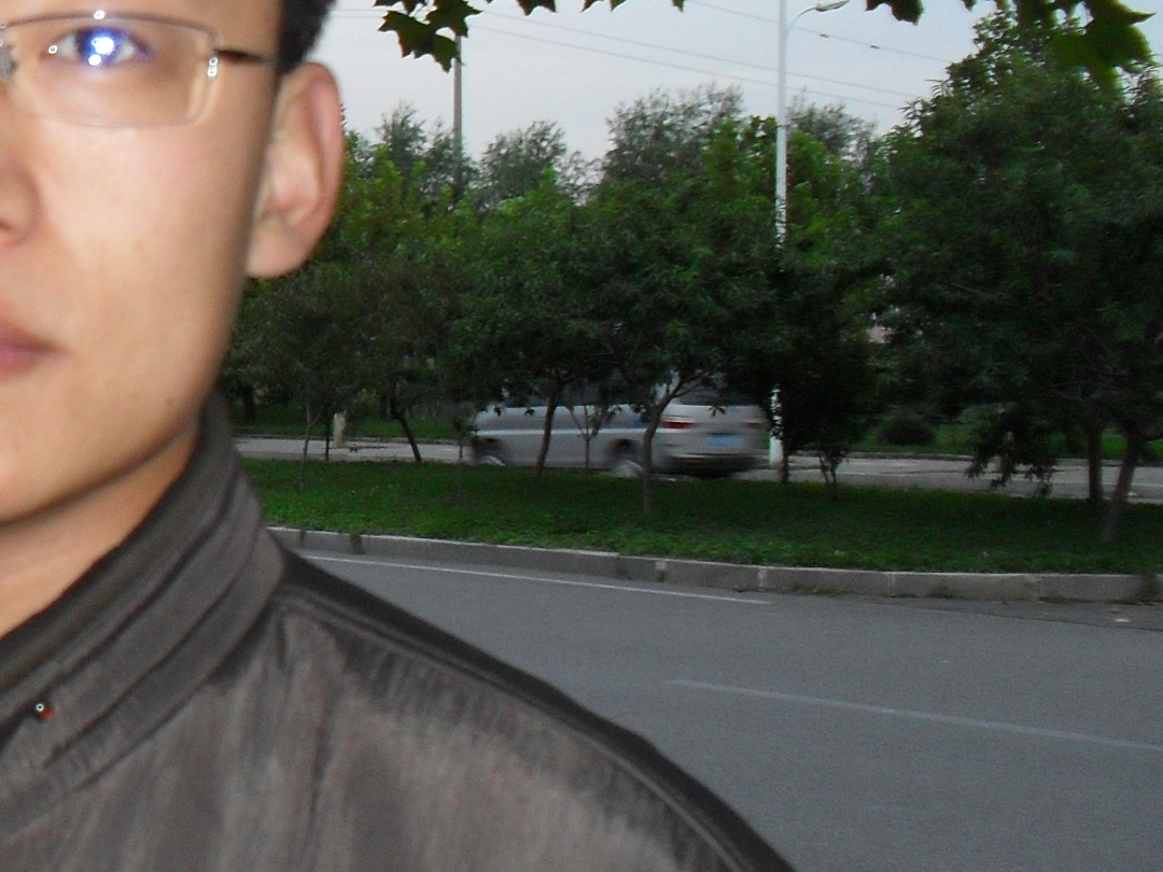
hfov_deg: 21.9
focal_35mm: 84
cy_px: 380
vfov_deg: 17.6
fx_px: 2822
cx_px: -149
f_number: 3.2
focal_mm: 6.3
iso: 200
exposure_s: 1/45
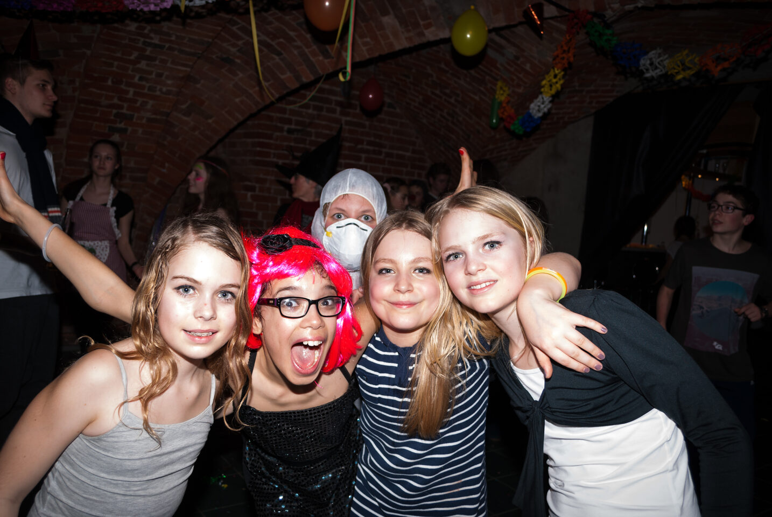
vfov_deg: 43.7
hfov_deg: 61.9
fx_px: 644
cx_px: 386
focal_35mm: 30
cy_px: 258
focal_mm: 20
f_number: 4
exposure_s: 1/60
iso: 100
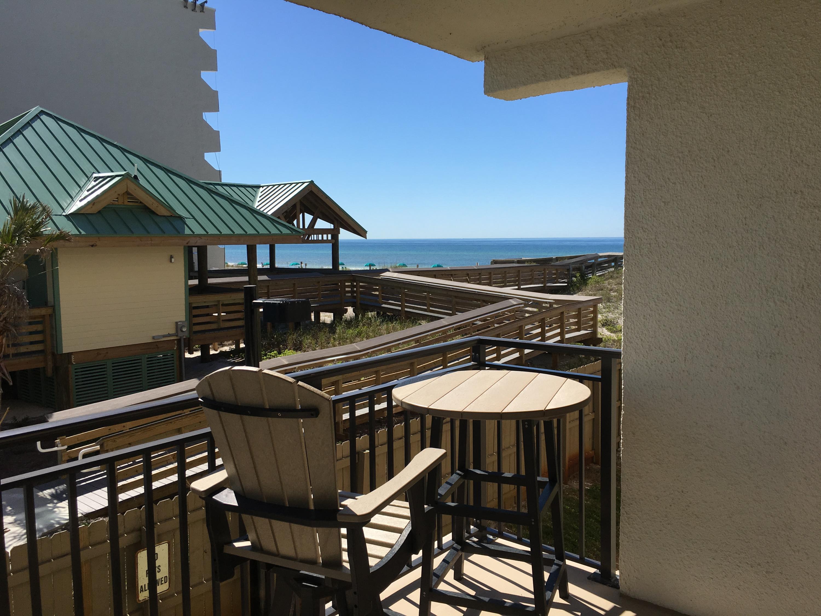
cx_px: 410
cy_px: 308
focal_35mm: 29
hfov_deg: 61.7
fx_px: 688
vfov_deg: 48.2
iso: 25
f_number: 2.2
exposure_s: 1/2198
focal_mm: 4.15
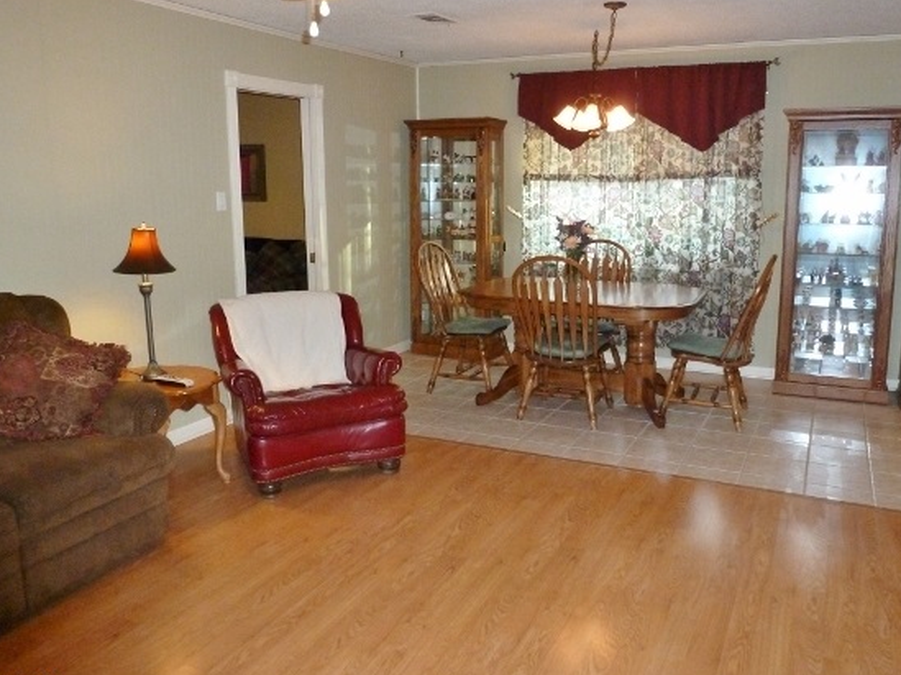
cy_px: 301
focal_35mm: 28
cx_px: 486
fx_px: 728
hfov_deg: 63.4
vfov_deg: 49.6
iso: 500
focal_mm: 4.3
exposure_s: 1/60
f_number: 3.3
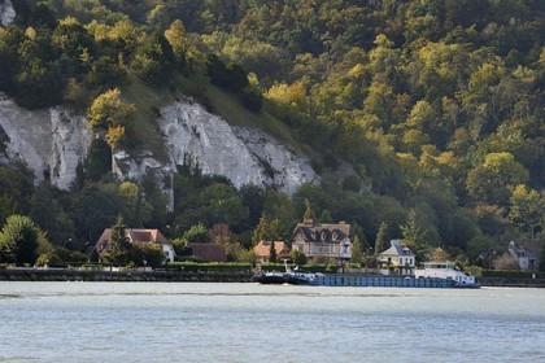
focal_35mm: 200
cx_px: 272
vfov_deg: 6.9
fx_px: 3028
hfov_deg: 10.3
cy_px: 182
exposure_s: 1/250
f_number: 10
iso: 200
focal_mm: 200
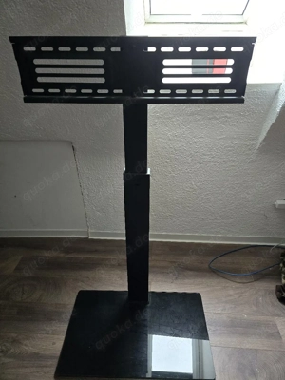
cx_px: 142
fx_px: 252
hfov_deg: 58.9
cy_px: 190
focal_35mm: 23
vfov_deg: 73.9
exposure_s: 1/101
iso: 1000
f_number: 1.7
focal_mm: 6.3
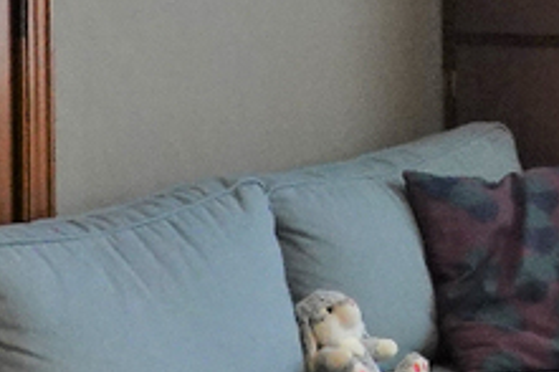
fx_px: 3227
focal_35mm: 208
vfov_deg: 6.5
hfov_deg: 9.7
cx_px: 713
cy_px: -180
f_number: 4
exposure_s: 1/40
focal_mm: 12.51
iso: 800
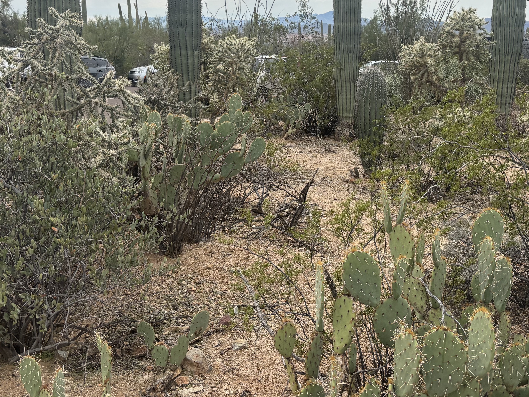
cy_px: 107
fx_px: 672
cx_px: 294
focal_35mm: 44
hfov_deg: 42.9
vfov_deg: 32.3
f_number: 1.6
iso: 50
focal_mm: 5.96
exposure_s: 1/2342
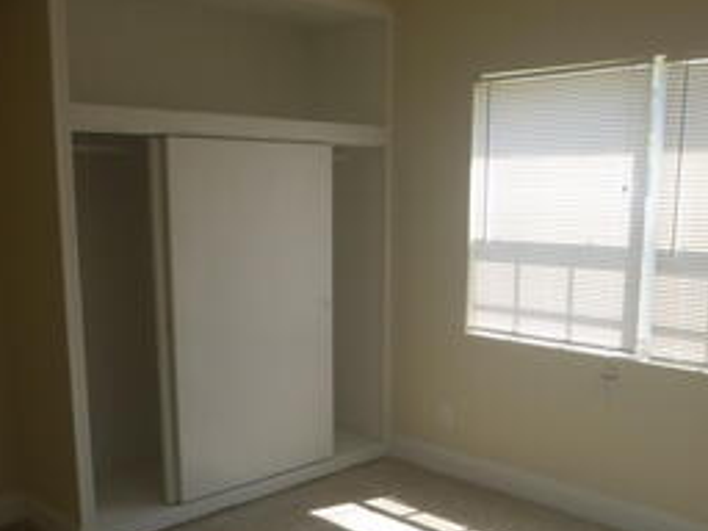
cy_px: 340
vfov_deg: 36.6
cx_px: 401
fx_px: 798
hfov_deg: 47.7
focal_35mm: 39
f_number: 3.9
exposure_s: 1/80
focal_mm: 4.5
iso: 100
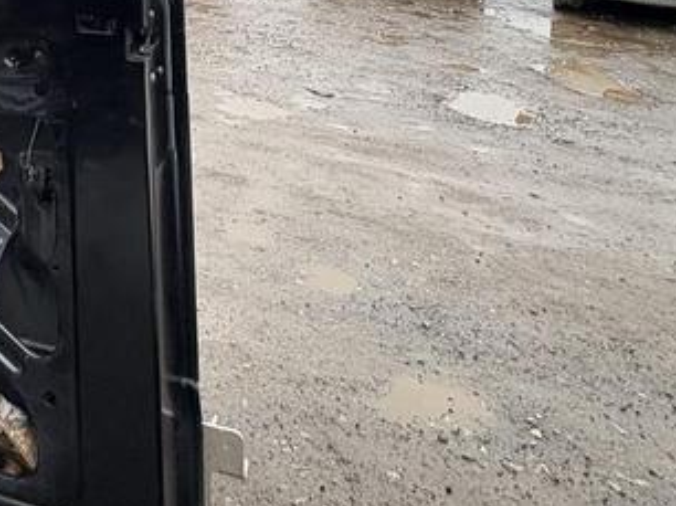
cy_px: -172
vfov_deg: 28.1
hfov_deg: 41.8
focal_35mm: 41
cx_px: 55
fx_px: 800
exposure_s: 1/99
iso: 100
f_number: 2.2
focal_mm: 2.22
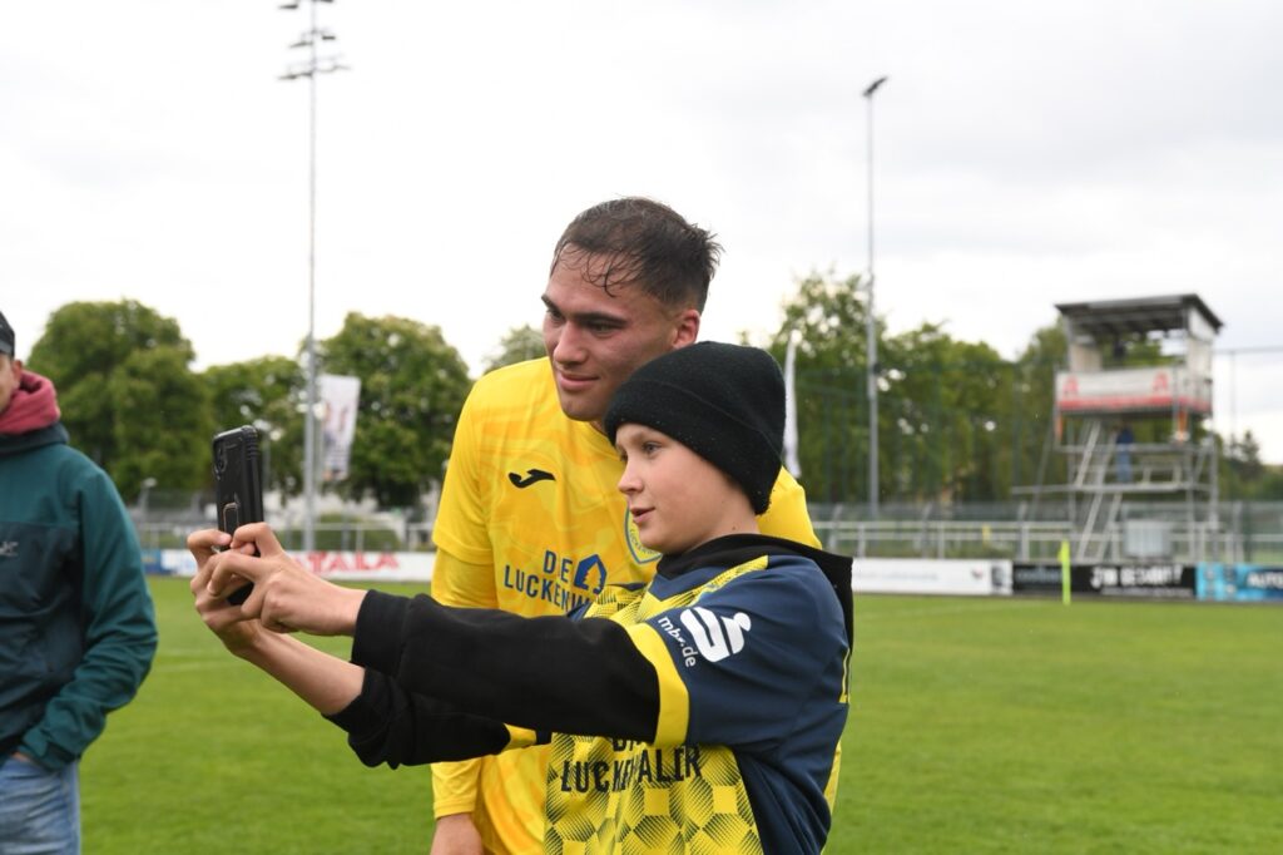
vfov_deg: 28.1
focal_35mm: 48
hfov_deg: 41.1
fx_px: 1710
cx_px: 642
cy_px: 428
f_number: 4.5
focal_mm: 48
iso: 1250
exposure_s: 1/1600
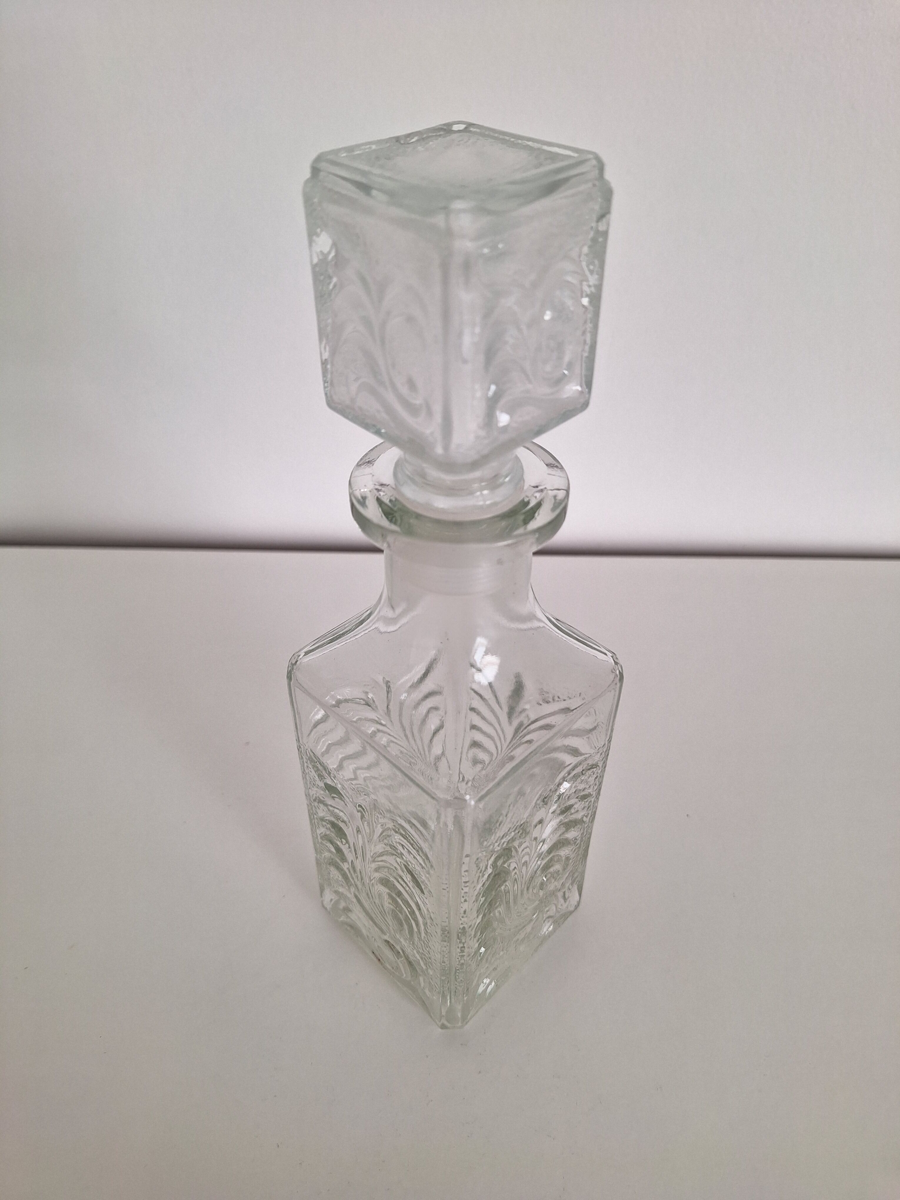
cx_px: 450
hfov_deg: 58.9
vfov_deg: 73.9
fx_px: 797
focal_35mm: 23
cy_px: 600
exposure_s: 1/108
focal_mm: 5.54
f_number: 1.8
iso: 40
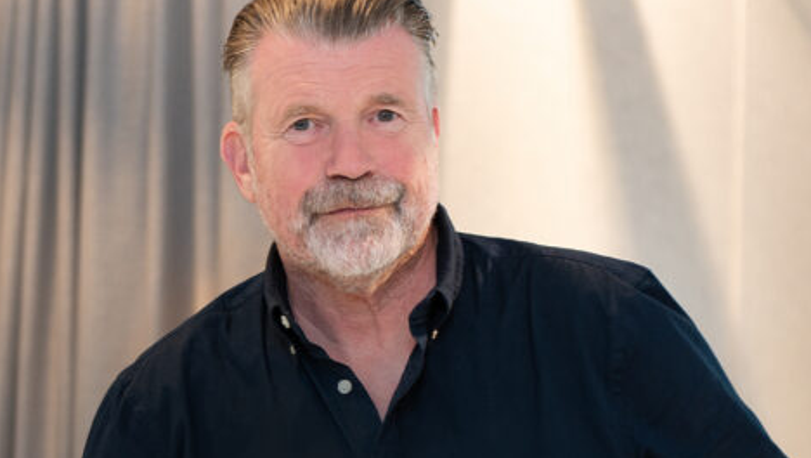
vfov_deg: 8.0
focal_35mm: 151
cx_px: 343
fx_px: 3249
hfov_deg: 14.2
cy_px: 461
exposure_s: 1/80
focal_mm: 66
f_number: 2.8
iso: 800
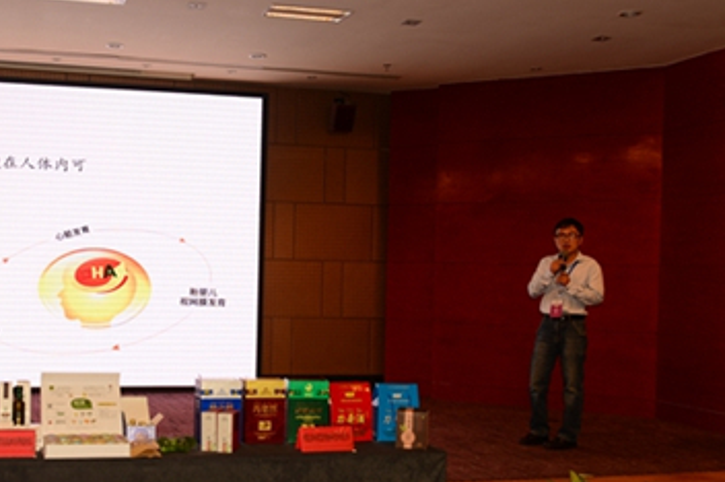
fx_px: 1006
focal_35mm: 50
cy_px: 284
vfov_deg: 26.9
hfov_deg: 38.9
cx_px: 212
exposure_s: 1/60
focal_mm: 32
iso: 180
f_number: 5.6
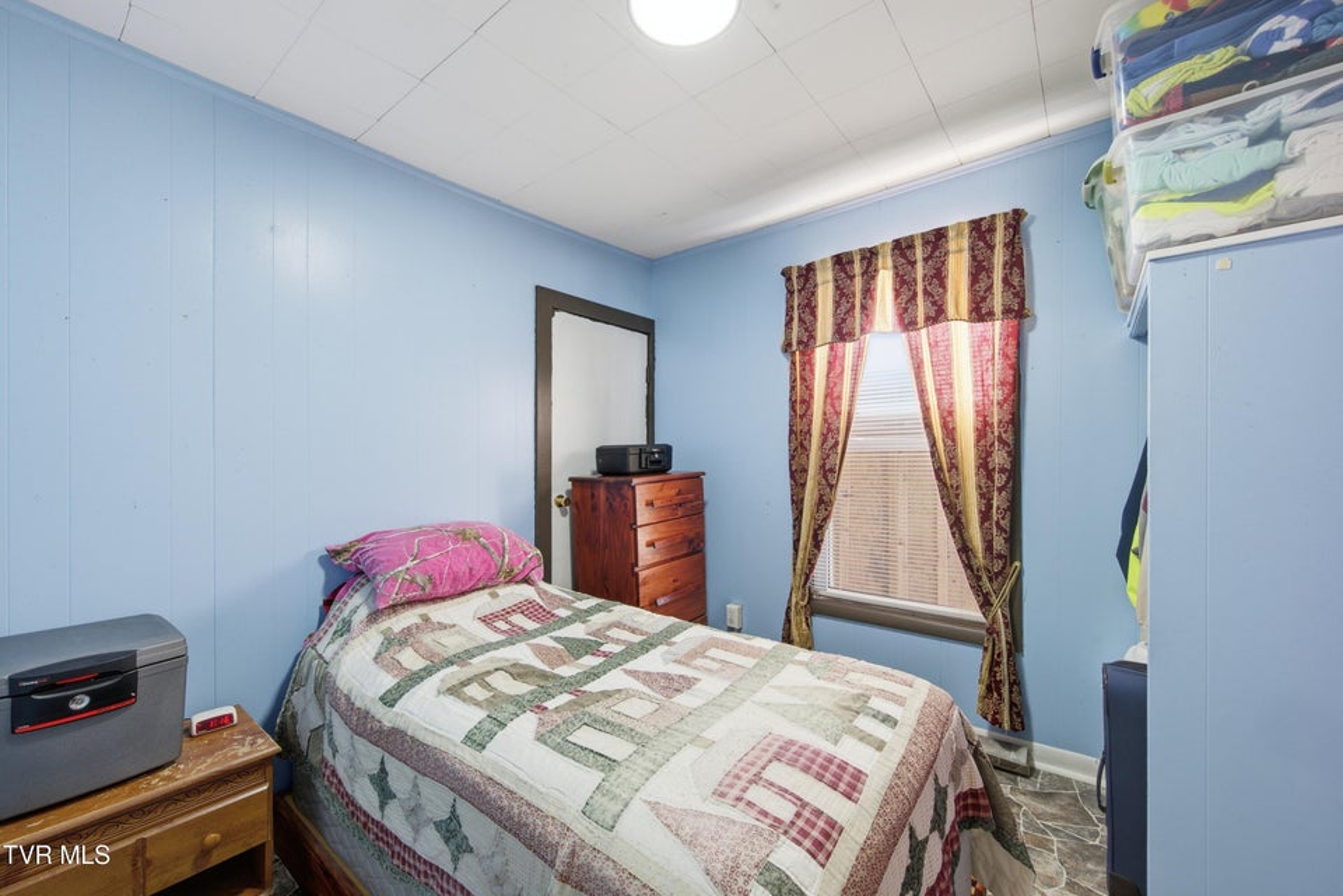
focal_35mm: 14
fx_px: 522
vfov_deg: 81.2
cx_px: 672
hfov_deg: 104.3
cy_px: 448
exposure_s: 1/50
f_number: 8
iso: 400
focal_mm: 14
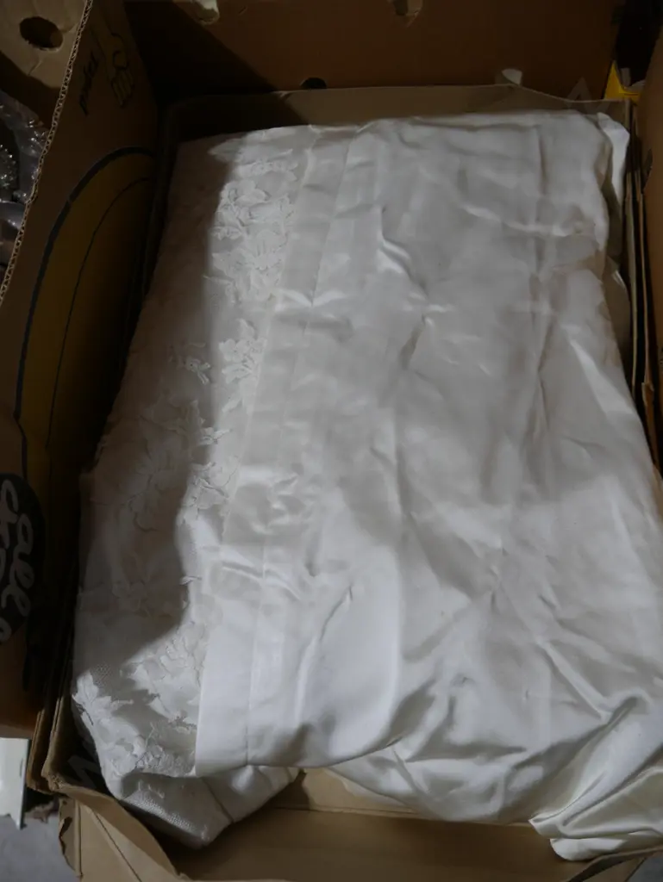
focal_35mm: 32
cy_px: 441
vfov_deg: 56.8
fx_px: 817
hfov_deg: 44.2
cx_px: 332
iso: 200
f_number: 3.6
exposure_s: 1/80
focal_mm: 16
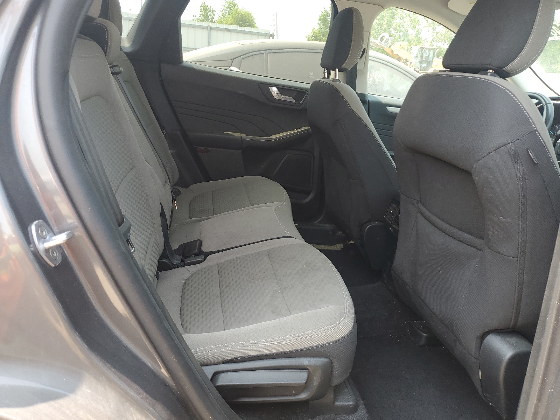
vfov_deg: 53.1
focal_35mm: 26
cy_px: 210
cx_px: 280
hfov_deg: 67.3
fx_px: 421
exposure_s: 1/185
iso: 50
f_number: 1.5
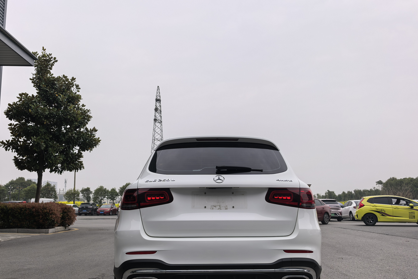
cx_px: 212
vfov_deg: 38.9
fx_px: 395
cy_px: 151
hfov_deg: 55.8
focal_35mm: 34
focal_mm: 6.98
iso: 50
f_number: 2
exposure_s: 1/388
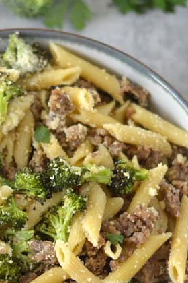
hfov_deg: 8.5
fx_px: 1261
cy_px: 185
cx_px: 5
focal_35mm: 161
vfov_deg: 12.7
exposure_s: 1/500
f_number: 2.2
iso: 1600
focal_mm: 50
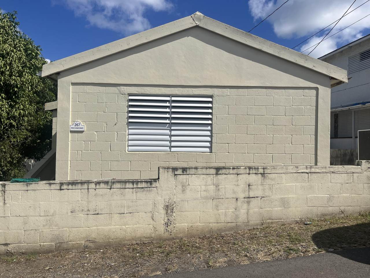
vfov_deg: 53.1
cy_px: 139
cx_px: 185
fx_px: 278
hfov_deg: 67.3
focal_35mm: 26
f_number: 1.6
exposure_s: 1/6897
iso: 50
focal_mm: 5.1
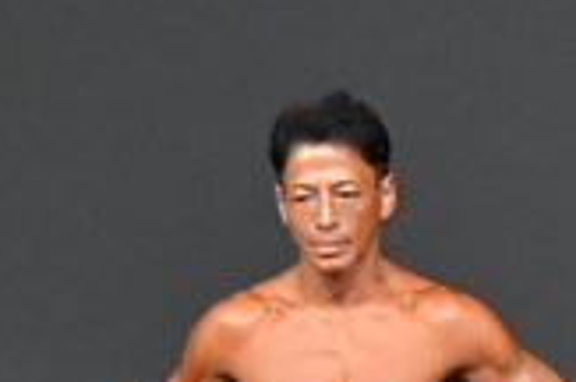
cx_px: 966
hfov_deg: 1.8
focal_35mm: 1142
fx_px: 18236
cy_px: 386
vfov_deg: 1.2
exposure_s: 1/400
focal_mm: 160
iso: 5000
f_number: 5.6
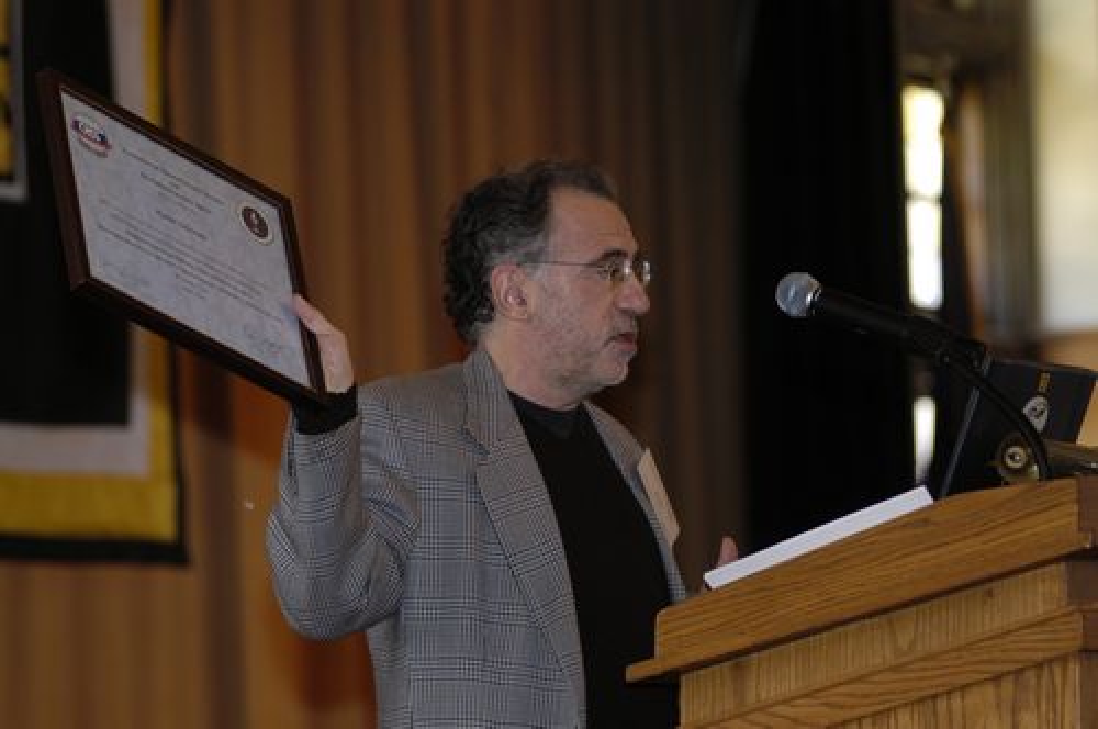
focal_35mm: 174
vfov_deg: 7.9
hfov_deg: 11.8
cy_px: 364
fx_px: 5300
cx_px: 549
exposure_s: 1/160
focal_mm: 116
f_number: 3.5
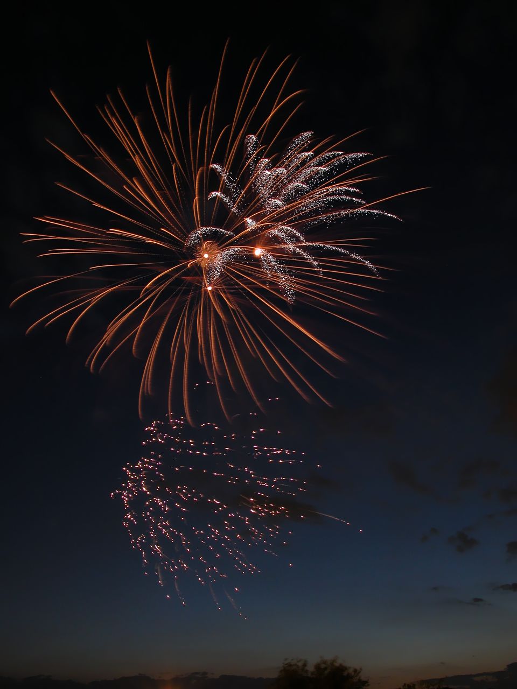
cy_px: 344
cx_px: 258
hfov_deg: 40.7
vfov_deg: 52.6
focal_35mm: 35
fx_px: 697
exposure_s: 10.8
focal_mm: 8.9
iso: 100
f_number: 7.1
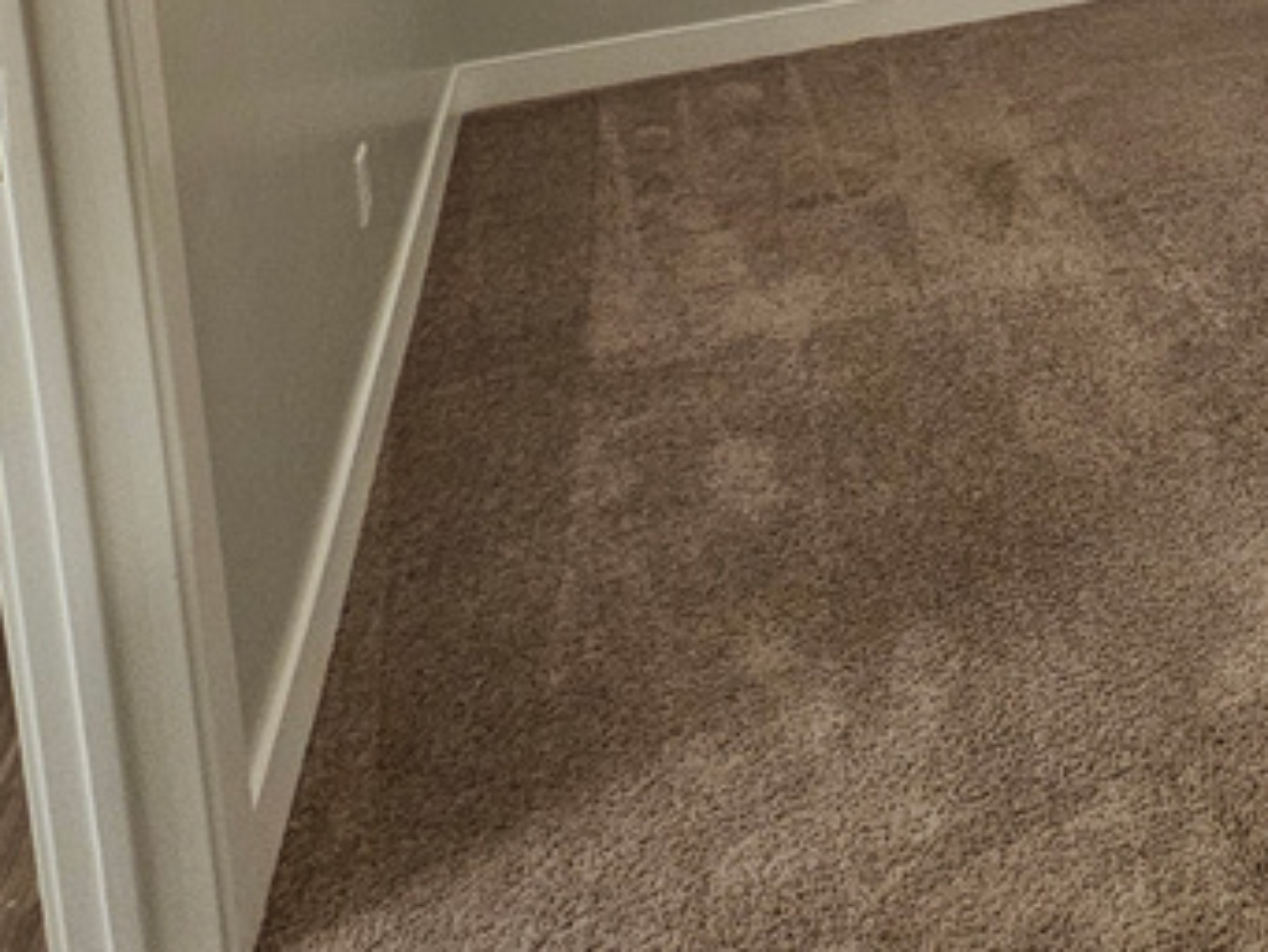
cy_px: -364
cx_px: 1383
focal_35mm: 39
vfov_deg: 28.3
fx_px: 1429
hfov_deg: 39.5
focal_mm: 2.2
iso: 500
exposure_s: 1/30
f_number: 2.2
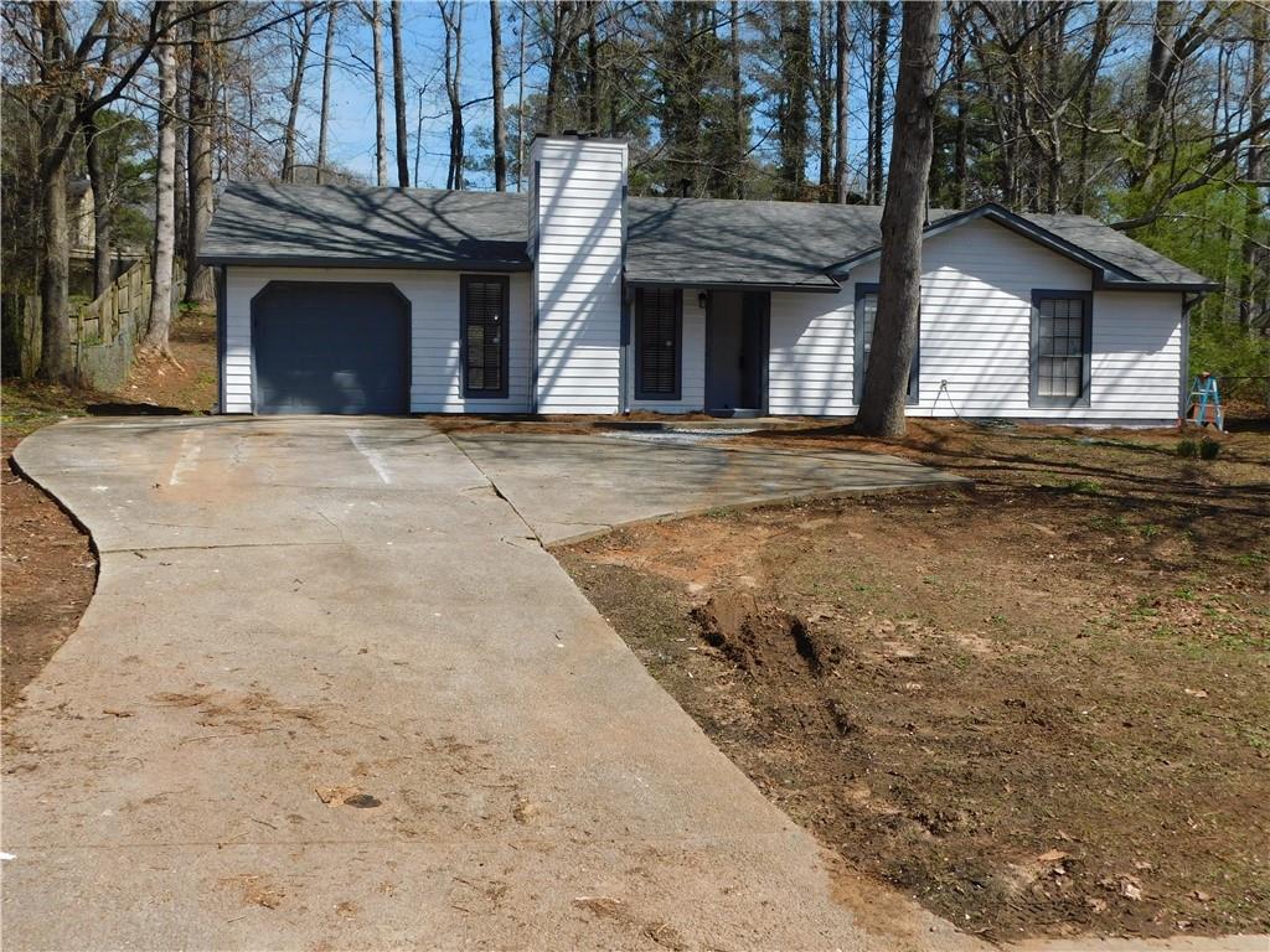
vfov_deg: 39.7
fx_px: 1321
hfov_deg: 51.4
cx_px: 635
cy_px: 476
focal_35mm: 36
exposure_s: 1/1250
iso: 125
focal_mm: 6.3
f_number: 3.5
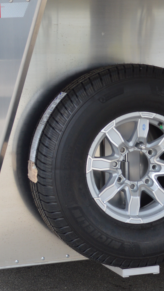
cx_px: 284
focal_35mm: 114
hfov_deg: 10.1
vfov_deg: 18.8
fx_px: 881
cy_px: 156
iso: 140
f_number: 5.6
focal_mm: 24
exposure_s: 1/250
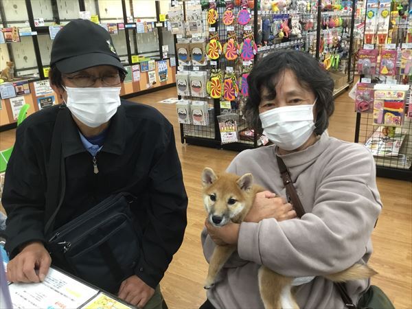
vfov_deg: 45.4
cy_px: 154
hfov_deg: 58.4
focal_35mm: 31
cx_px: 206
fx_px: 369
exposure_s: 1/33
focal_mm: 3.3
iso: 125
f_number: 2.4
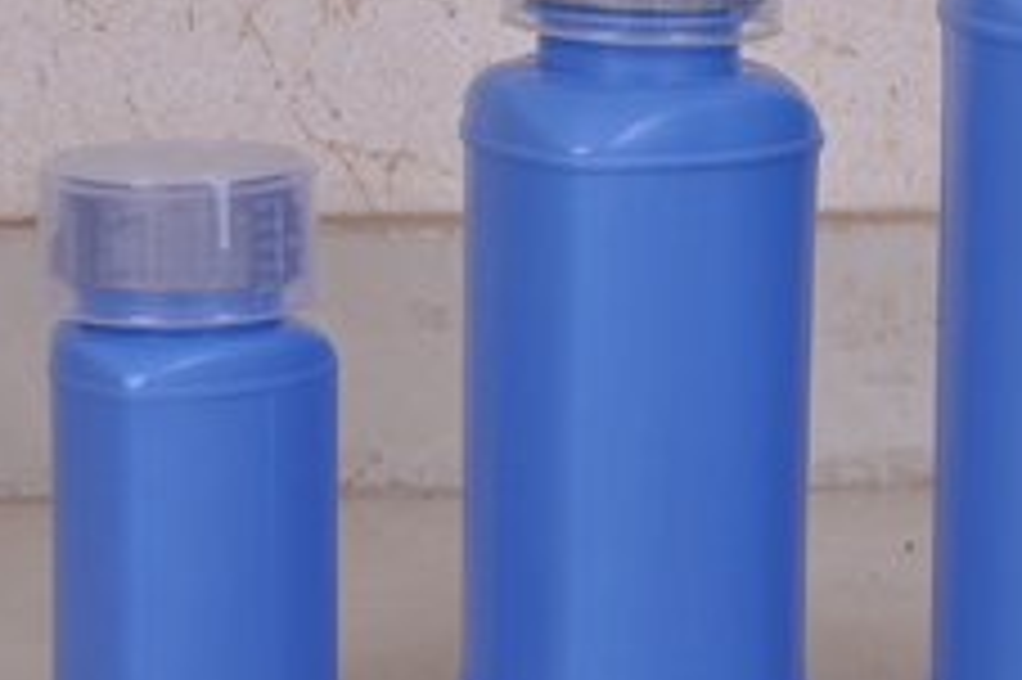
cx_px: 716
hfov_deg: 7.8
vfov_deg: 5.2
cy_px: 311
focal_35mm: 264
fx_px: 7489
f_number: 10
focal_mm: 80
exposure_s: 1/125
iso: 200
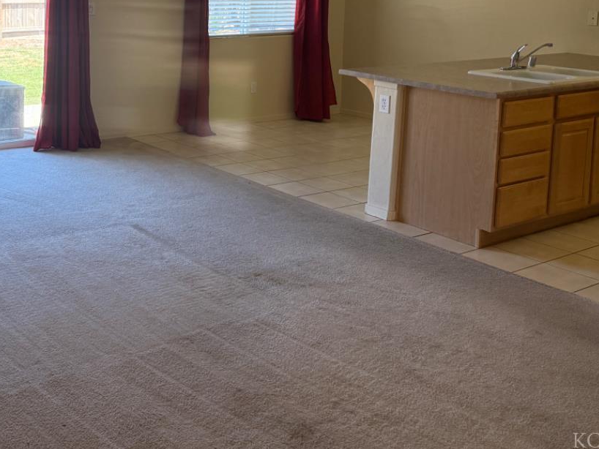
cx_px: 86
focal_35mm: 44
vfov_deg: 31.4
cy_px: 45
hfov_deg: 40.4
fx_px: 762
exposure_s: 1/228
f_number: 1.78
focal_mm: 6.76
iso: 200
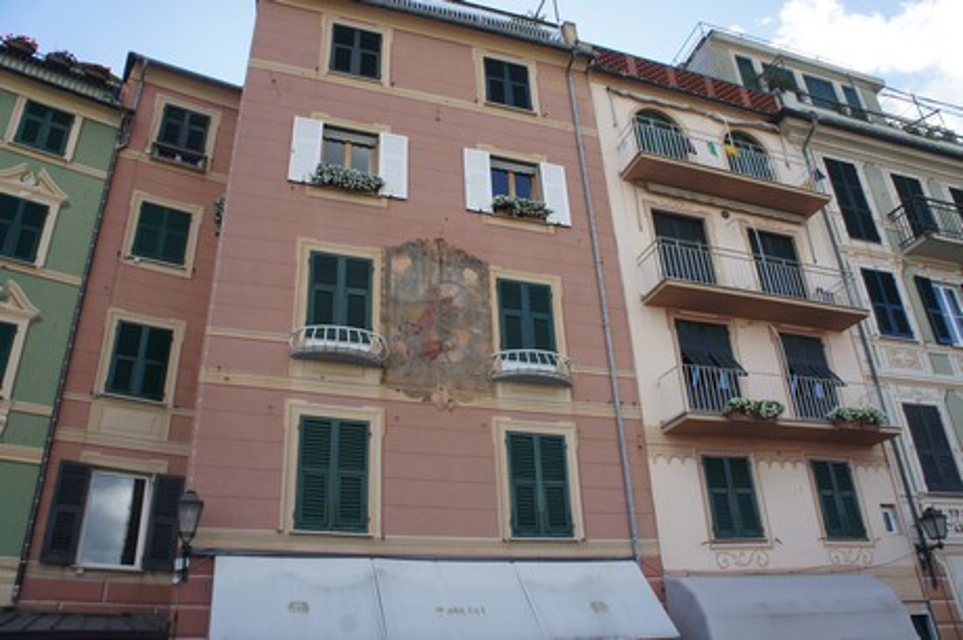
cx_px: 482
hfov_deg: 67.4
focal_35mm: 27
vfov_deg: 47.9
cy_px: 320
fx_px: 722
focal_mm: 18
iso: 200
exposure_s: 1/200
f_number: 7.1
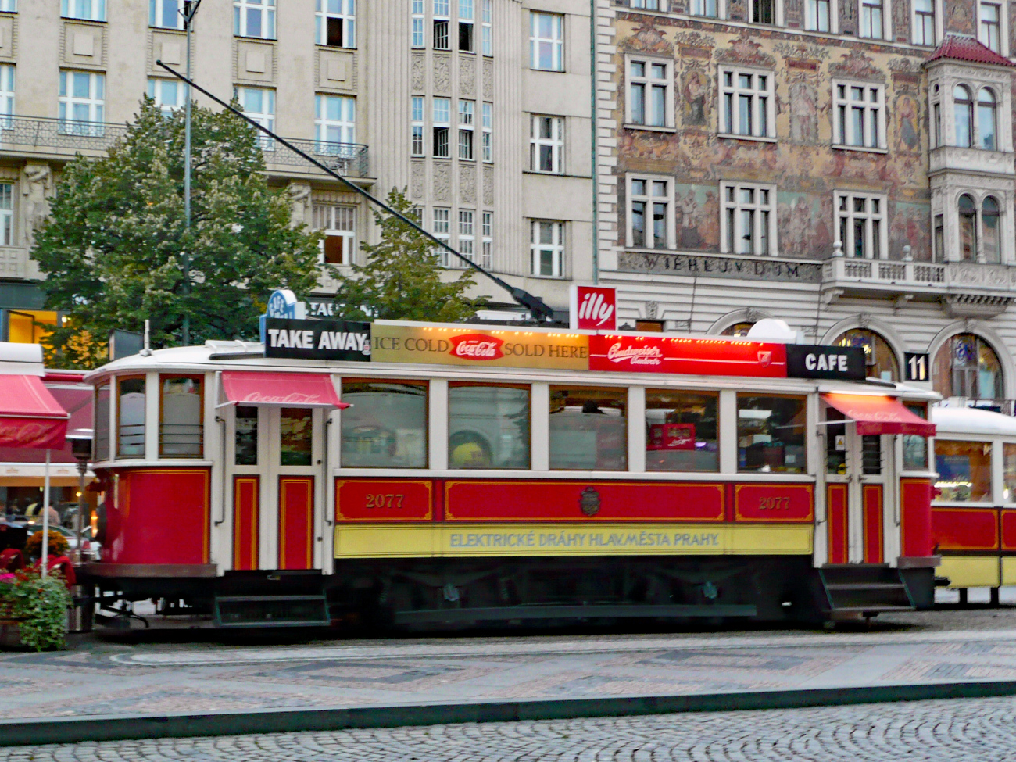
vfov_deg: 30.3
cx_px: 508
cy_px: 381
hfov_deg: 39.7
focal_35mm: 48
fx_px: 1409
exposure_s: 1/15
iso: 200
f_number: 4.2
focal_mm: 7.8
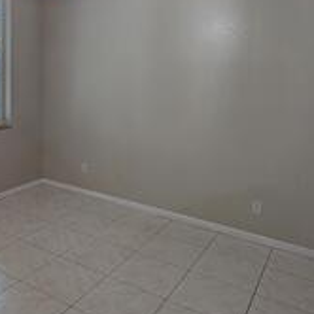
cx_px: 66
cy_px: 110
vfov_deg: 47.8
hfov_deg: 46.1
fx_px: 349
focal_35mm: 34
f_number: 2.2
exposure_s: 1/60
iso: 79
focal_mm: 2.35
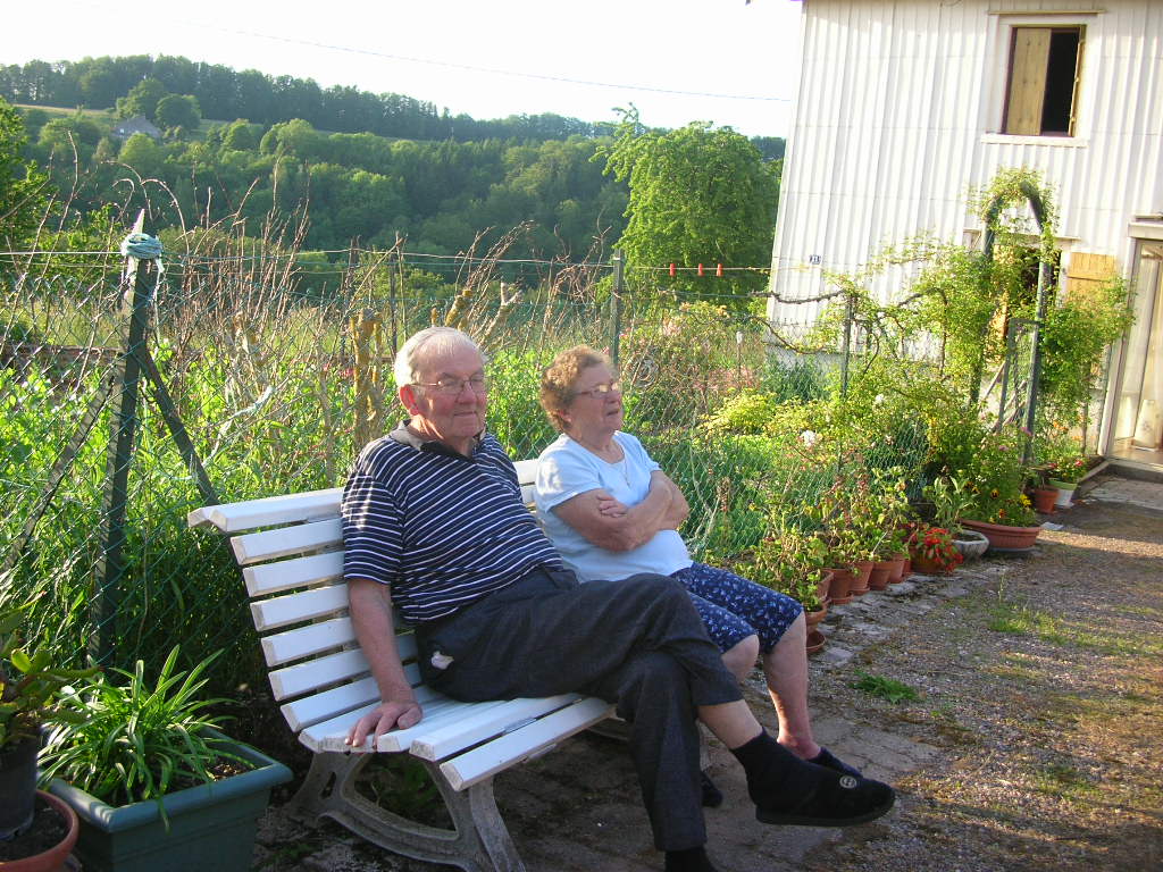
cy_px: 436
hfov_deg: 52.6
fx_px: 1176
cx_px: 582
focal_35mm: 35
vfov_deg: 40.7
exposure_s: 1/135
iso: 50
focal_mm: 5.8
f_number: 2.8
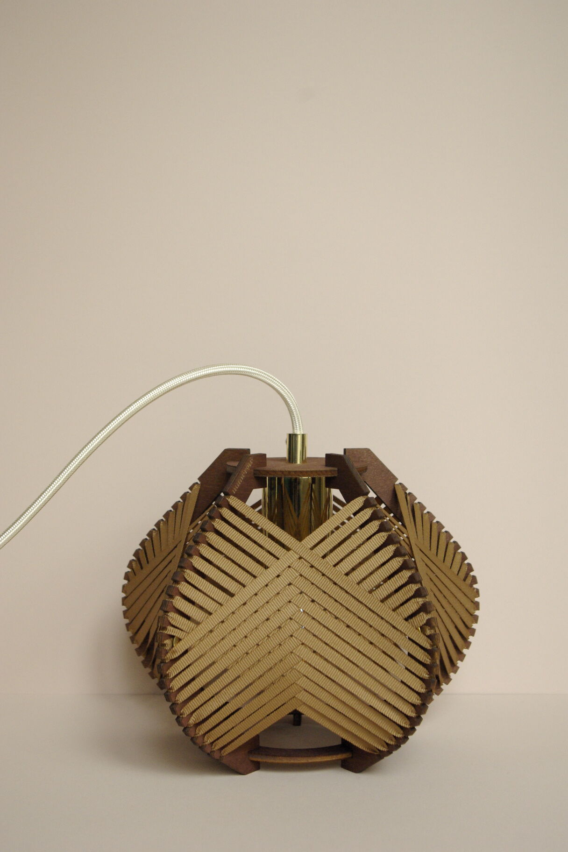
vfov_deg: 37.9
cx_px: 284
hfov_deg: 25.8
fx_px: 1242
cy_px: 426
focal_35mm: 52
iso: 1000
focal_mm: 35
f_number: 5.6
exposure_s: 1/100
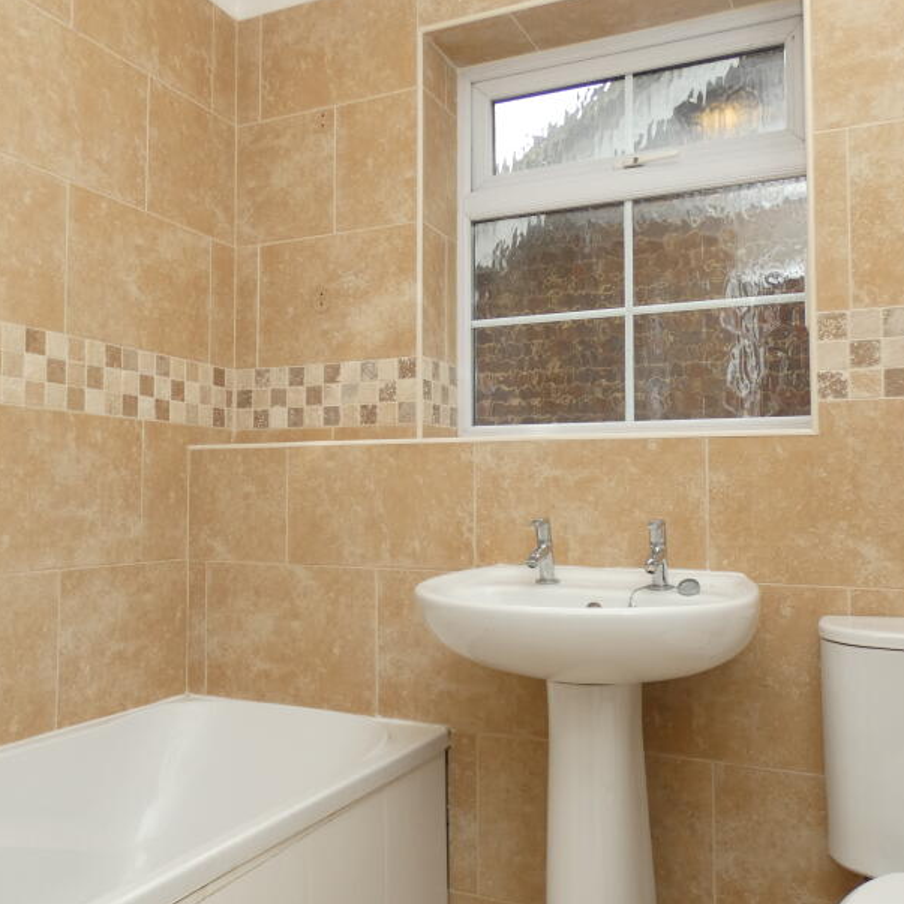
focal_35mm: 30
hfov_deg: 54.0
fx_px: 886
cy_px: 451
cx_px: 423
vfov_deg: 54.0
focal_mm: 3.6
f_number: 2.8
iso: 80
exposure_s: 1/60
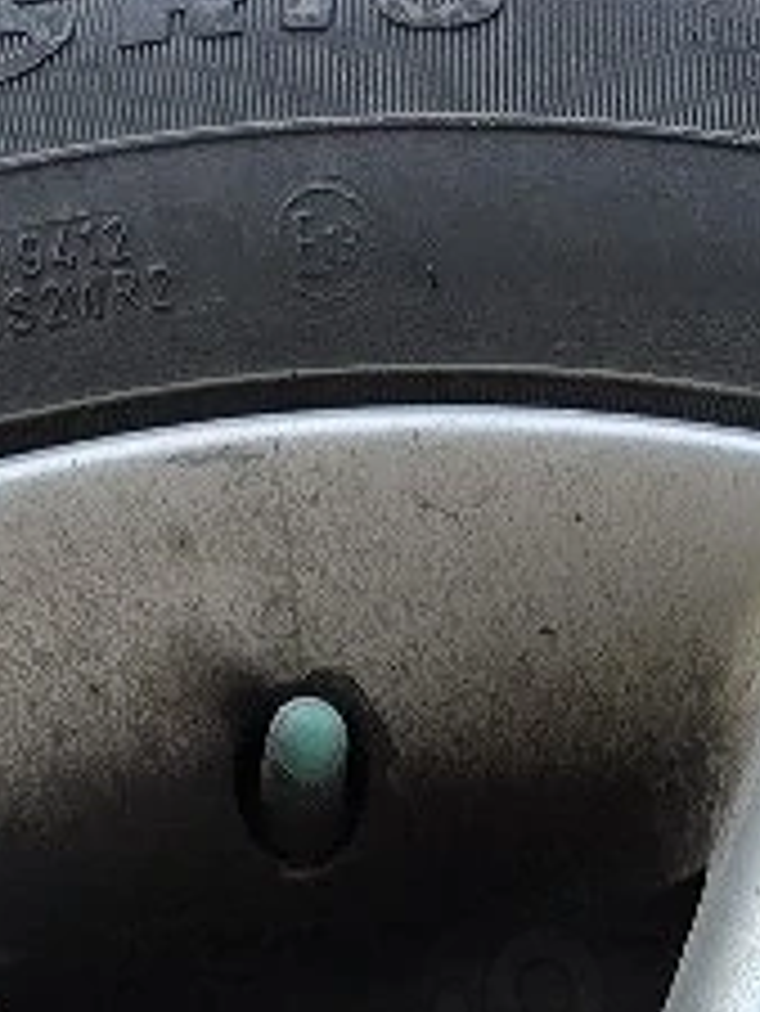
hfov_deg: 10.9
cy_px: 2624
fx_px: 3977
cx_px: 423
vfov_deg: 11.3
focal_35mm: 136
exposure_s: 1/182
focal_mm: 6.3
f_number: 1.7
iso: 40
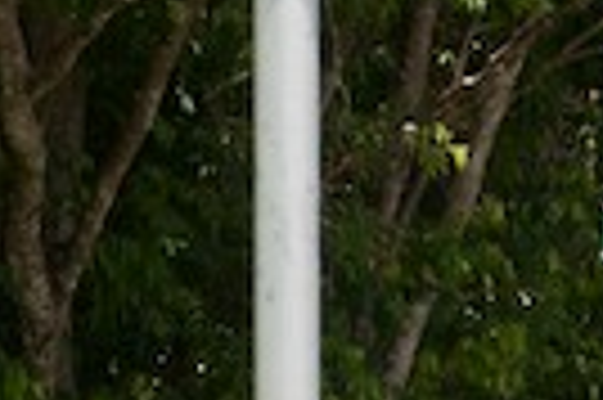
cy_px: -490
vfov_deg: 2.4
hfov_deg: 3.6
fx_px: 9557
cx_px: 724
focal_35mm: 571
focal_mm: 85
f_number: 9
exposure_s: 1/320
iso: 320
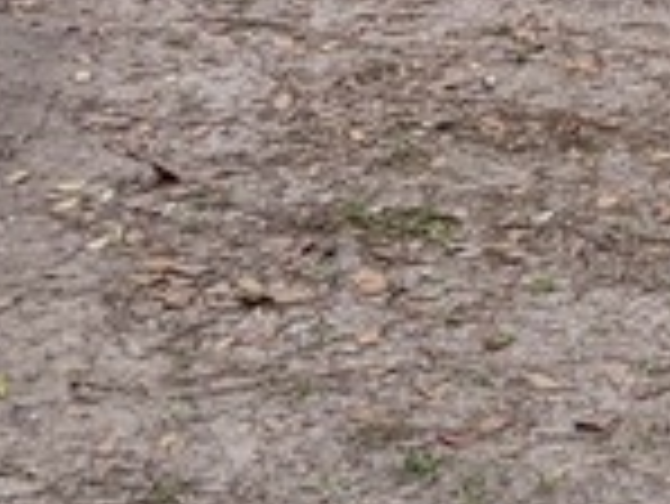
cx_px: 872
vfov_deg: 7.4
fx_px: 3584
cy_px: -806
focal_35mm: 185
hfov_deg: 10.4
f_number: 1.8
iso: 44
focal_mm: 4.44
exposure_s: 1/870
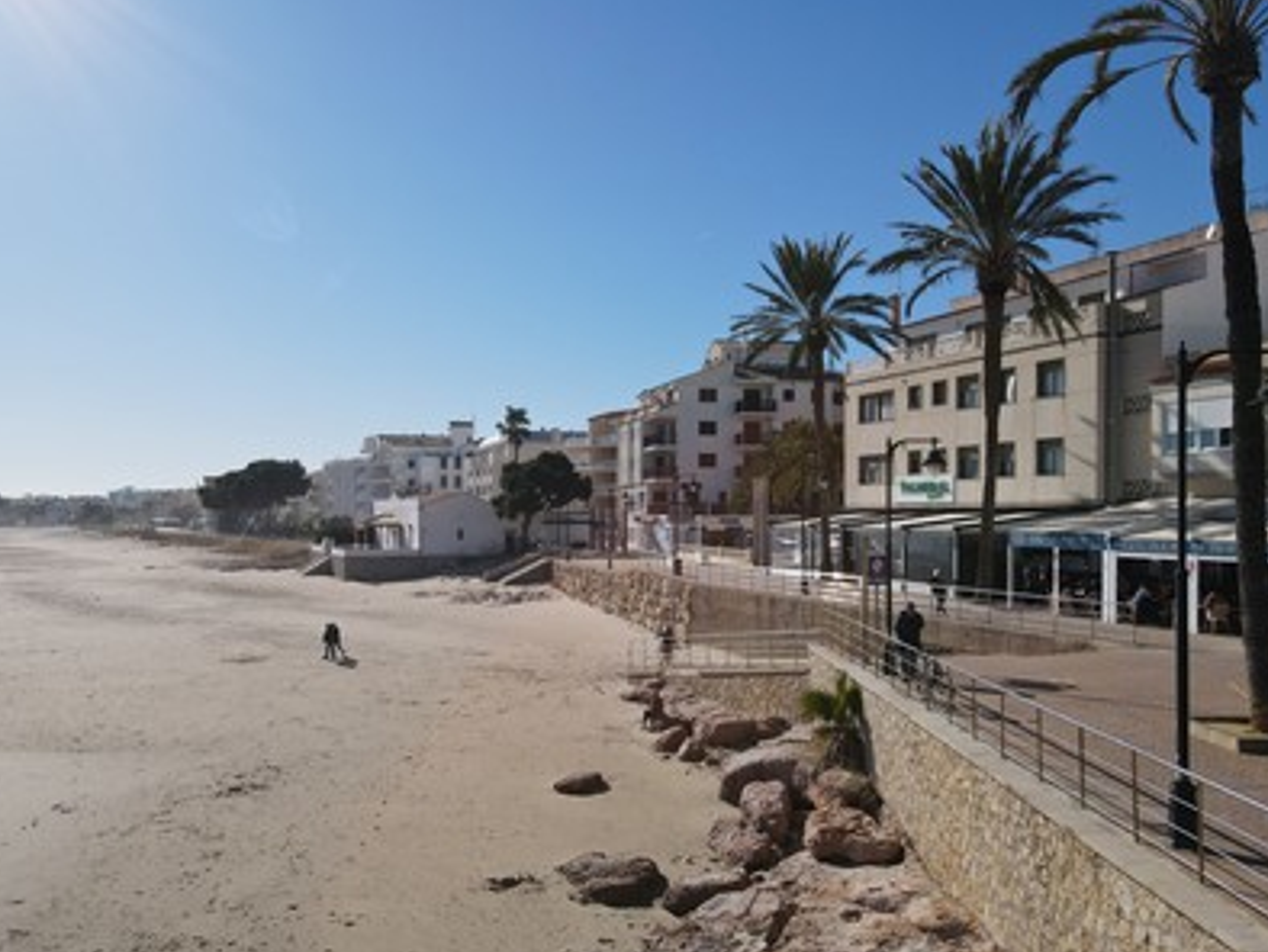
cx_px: 586
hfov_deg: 63.3
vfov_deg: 49.7
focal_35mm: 28
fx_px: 1026
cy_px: 529
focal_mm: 4.5
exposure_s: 1/1250
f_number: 2.8
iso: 100
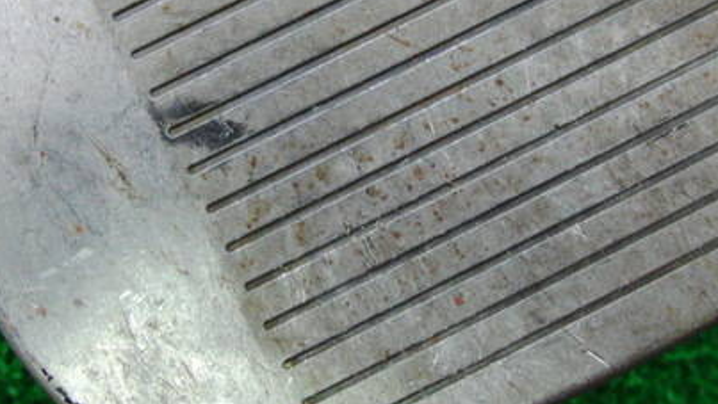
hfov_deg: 32.8
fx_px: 1219
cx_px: 362
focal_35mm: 64
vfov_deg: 18.8
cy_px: 123
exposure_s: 1/40
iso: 400
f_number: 3.6
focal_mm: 6.42
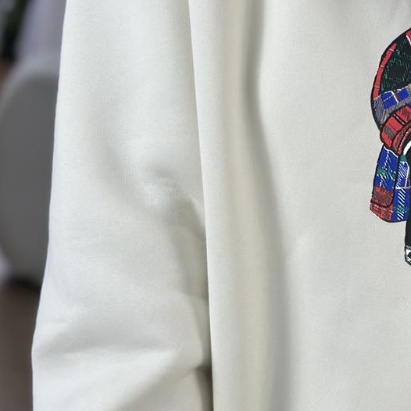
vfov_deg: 13.5
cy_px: 255
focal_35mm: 129
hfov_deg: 13.3
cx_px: 434
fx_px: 1733
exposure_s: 1/361
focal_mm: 6.86
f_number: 1.78
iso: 80
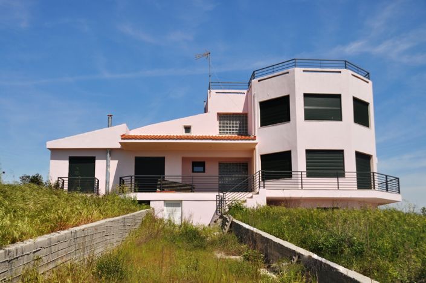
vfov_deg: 30.8
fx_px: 514
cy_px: 142
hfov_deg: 45.0
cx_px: 213
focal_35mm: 44
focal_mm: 29
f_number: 10
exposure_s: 1/400
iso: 200
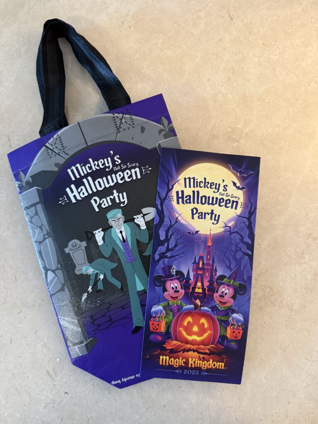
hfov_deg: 56.8
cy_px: 212
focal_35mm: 24
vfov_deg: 71.6
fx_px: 294
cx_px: 159
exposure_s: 1/60
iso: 640
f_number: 1.78
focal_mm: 6.76
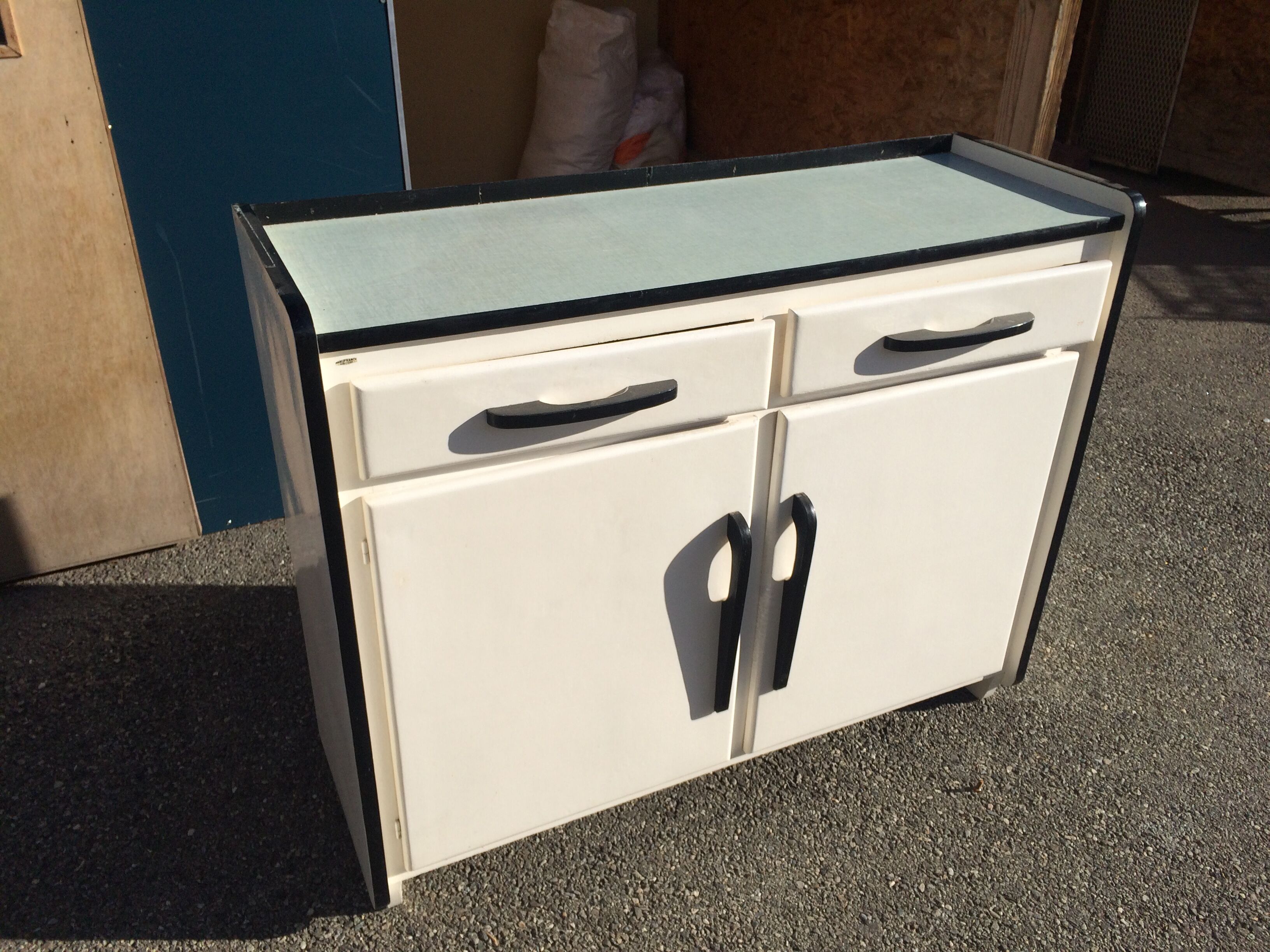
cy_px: 476
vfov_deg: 48.2
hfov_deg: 61.7
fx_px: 1064
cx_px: 635
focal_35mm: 29
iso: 32
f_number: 2.2
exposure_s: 1/3731
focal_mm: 4.15
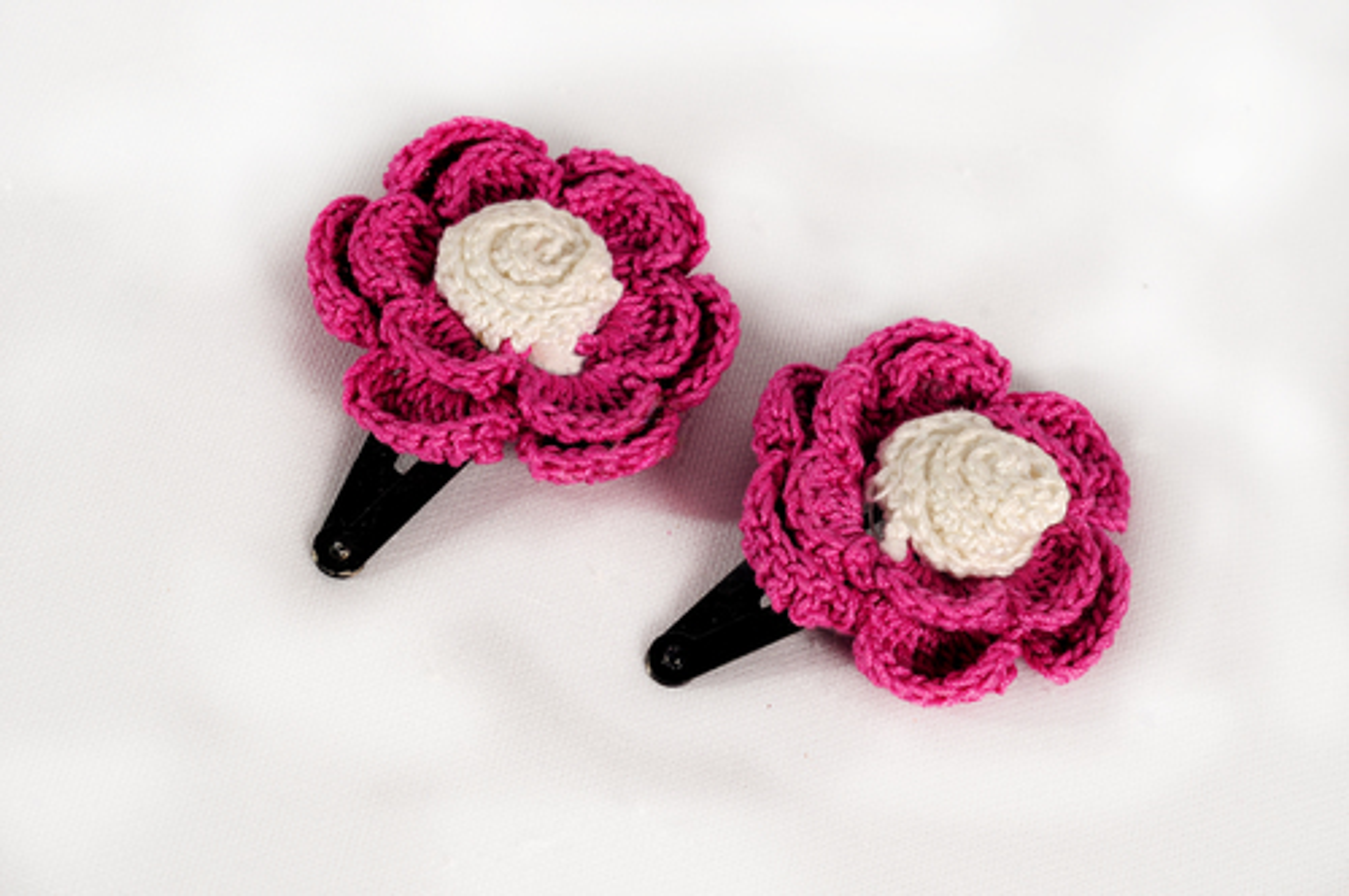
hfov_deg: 27.0
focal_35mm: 75
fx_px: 2807
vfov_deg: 18.1
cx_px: 674
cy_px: 448
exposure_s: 1/160
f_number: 10
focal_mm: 50
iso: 125
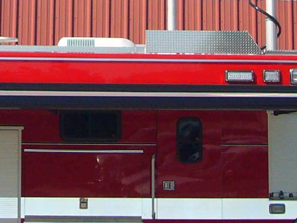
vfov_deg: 9.7
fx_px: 1296
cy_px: -63
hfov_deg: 12.9
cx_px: 6
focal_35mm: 151
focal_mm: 6.1
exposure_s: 1/400
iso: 80
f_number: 6.3
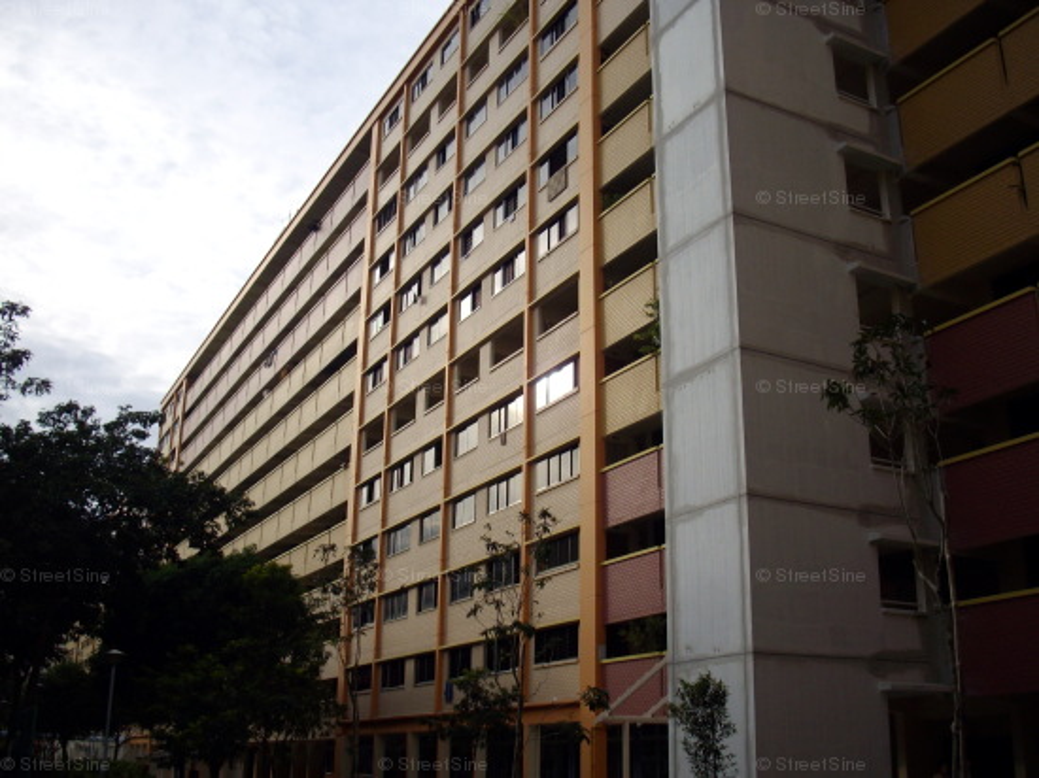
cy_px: 389
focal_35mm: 37
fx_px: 1110
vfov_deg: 38.6
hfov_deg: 50.2
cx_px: 520
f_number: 5.6
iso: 80
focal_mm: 6.2
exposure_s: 1/250
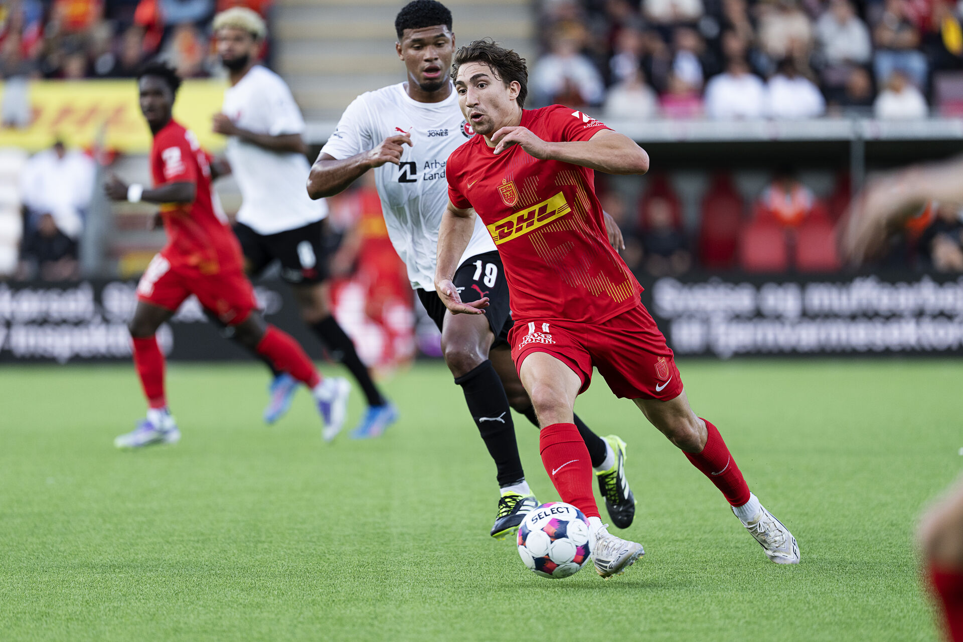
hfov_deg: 6.9
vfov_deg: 4.6
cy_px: 321
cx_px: 482
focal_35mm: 300
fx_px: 8024
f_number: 2.8
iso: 800
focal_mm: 300
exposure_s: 1/2000
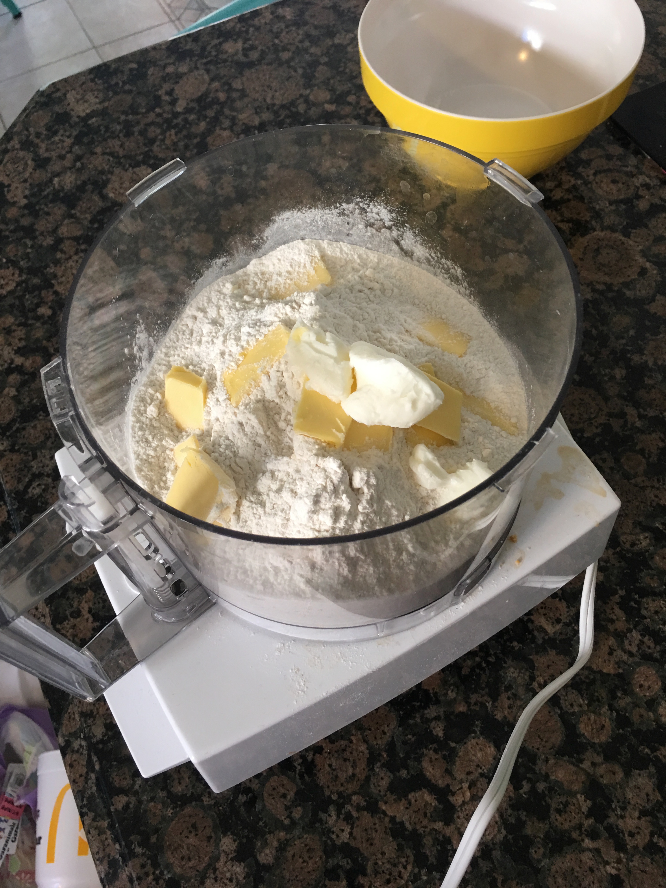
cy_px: 444
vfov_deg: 61.7
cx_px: 333
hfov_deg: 48.2
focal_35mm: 29
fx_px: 744
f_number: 2.2
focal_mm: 4.15
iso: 40
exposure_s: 1/15
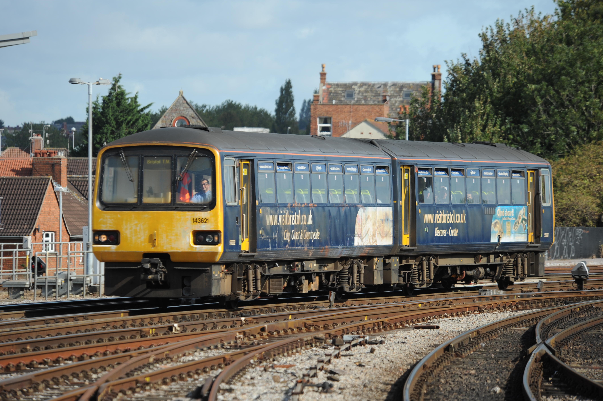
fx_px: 4520
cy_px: 200
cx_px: 302
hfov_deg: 7.6
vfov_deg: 5.1
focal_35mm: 270
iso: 200
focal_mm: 270
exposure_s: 1/800
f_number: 5.6
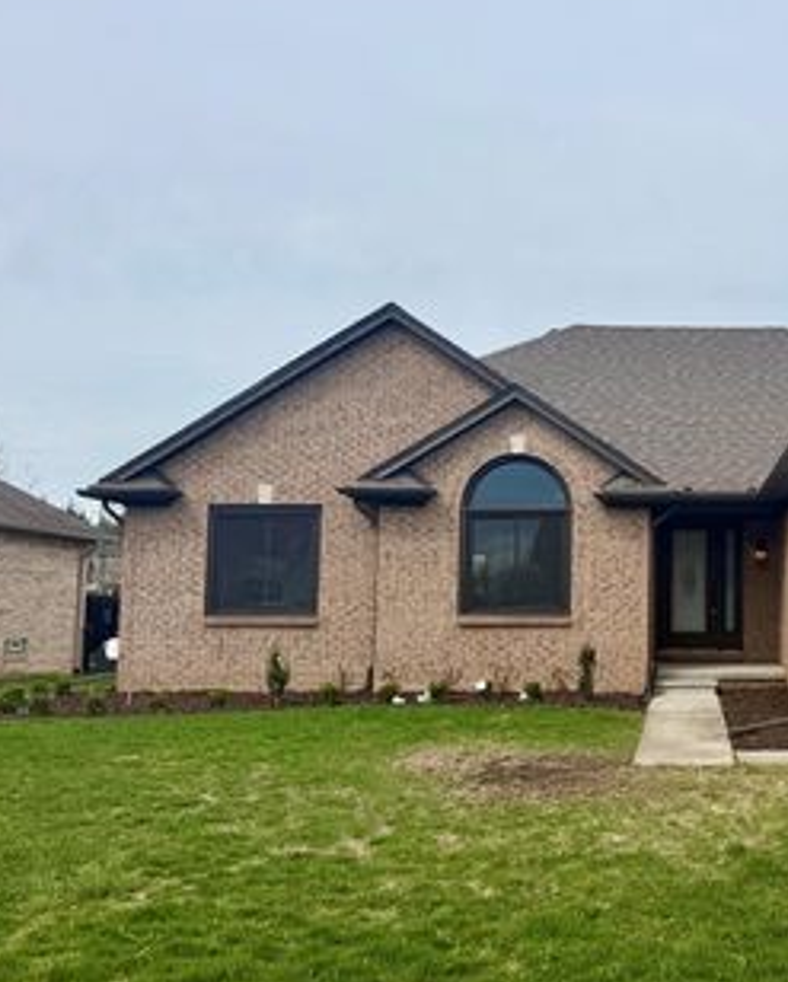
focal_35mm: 38
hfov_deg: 36.5
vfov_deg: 47.9
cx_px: 724
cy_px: 515
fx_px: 1106
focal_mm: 6.76
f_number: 1.78
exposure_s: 1/6173
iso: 80
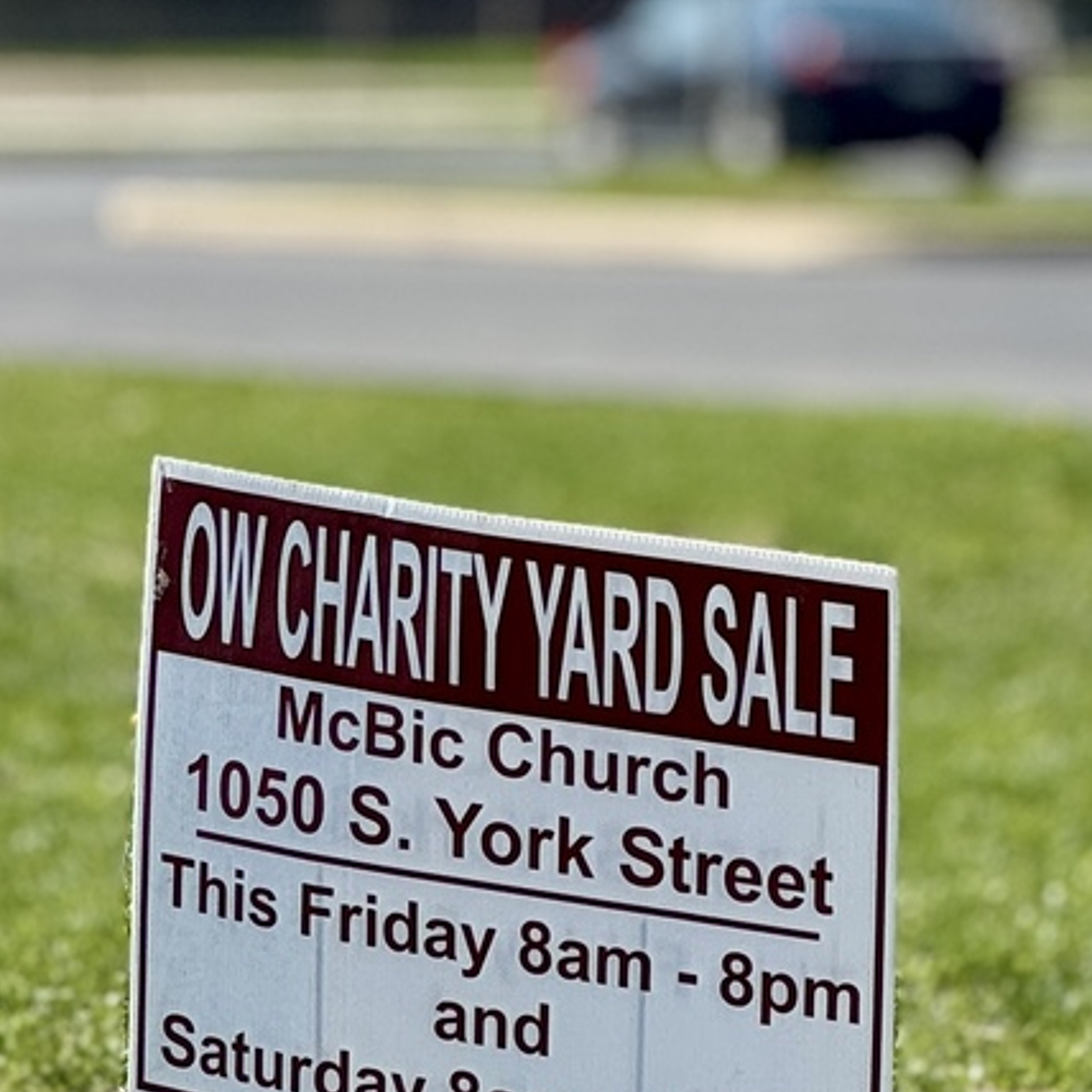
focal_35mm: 163
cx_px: 403
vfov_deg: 10.7
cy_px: 717
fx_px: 5818
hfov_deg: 10.7
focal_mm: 9
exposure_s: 1/533
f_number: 2.8
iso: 25
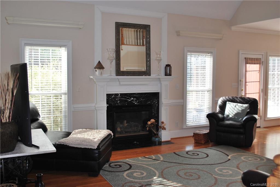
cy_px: 94
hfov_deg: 53.1
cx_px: 140
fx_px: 280
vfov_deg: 36.9
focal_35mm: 36
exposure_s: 1/80
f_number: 4.2
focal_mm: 24
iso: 200
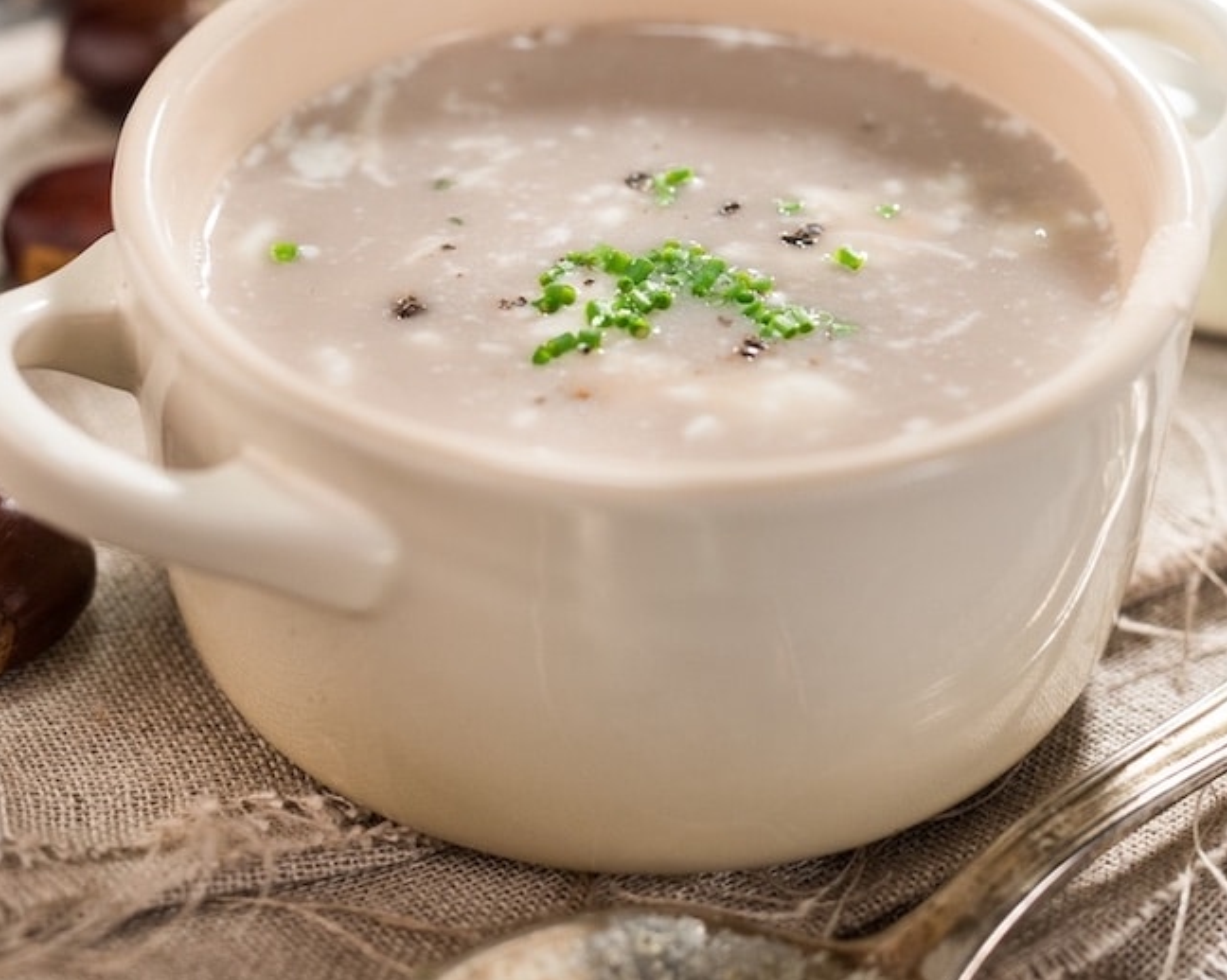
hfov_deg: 22.5
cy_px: 248
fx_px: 3086
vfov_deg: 18.0
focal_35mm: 85
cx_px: 645
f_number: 4
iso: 400
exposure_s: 1/125
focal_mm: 50
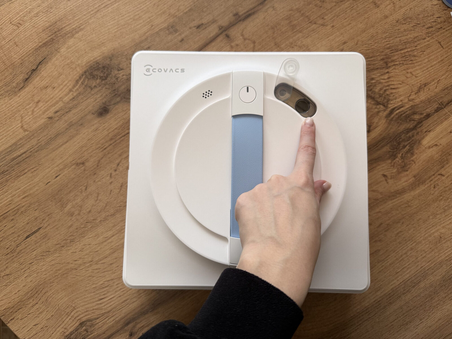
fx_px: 313
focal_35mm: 24
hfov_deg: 71.6
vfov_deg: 56.8
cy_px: 170
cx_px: 226
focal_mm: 6.76
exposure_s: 1/115
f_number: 1.78
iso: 200
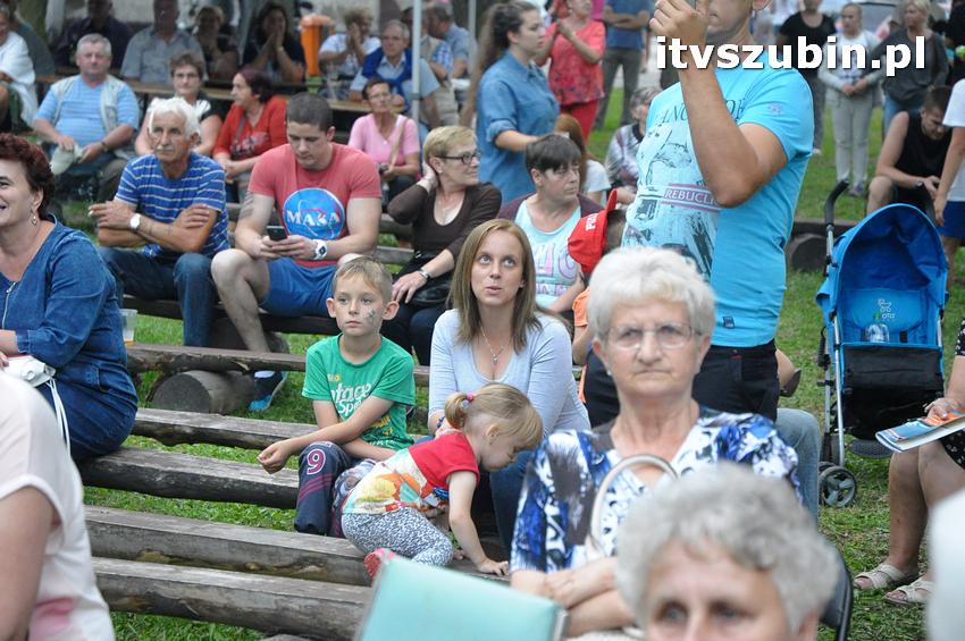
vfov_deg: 13.0
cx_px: 482
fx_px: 2812
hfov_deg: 19.5
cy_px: 320
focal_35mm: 105
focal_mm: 70
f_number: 4.5
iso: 2500
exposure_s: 1/100
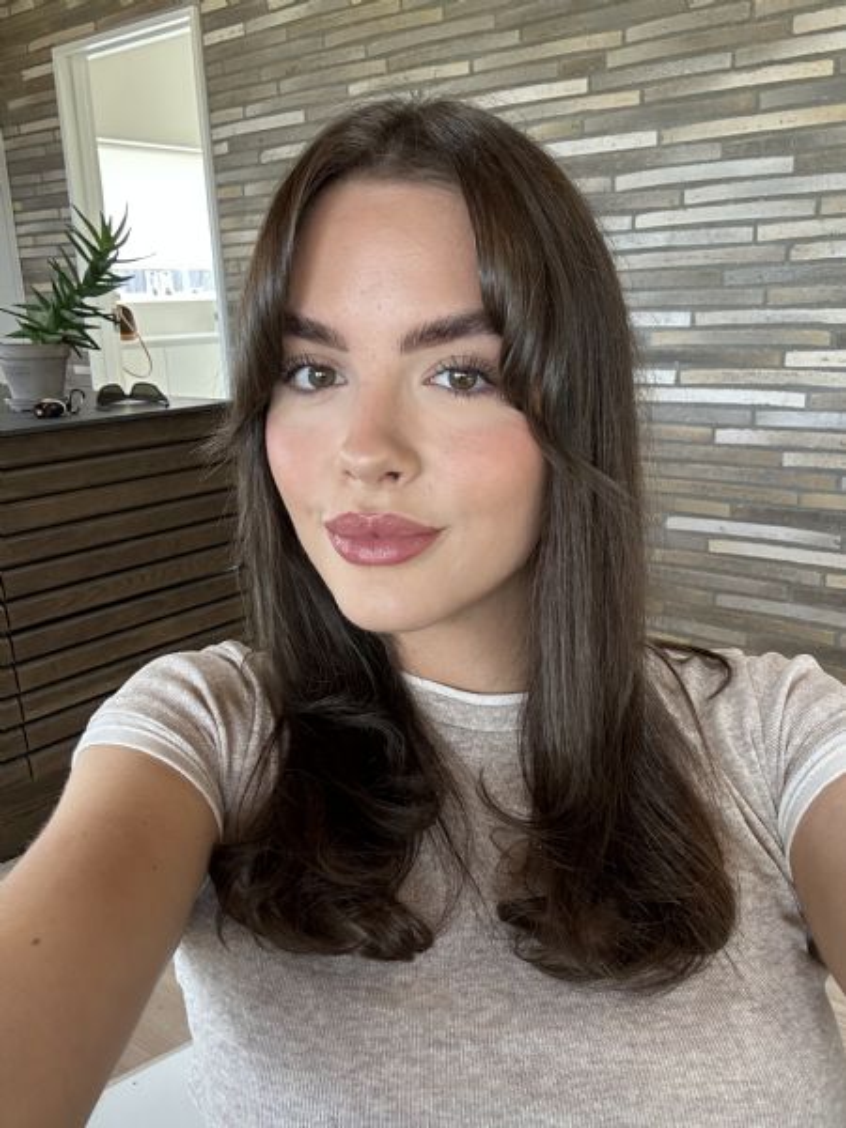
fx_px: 978
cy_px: 564
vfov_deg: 60.0
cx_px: 423
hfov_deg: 46.8
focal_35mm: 30
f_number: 1.9
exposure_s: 1/97
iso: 80
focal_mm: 2.69
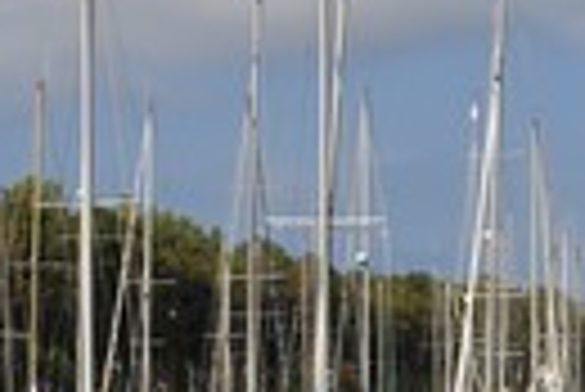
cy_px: 347
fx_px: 2522
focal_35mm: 155
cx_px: 526
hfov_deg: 13.1
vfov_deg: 8.8
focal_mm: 32
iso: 100
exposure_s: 1/160
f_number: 11
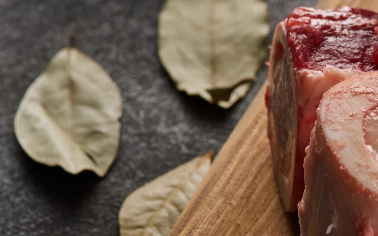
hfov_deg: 6.7
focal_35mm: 309
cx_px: 525
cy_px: 159
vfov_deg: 4.3
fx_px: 3184
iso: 100
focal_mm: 120
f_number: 10
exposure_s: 1/100
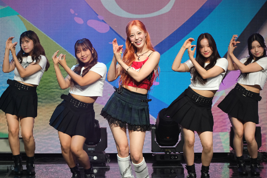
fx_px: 831
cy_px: 87
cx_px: 127
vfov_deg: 12.2
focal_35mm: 112
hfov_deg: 18.3
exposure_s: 1/250
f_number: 4
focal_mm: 70
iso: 1600
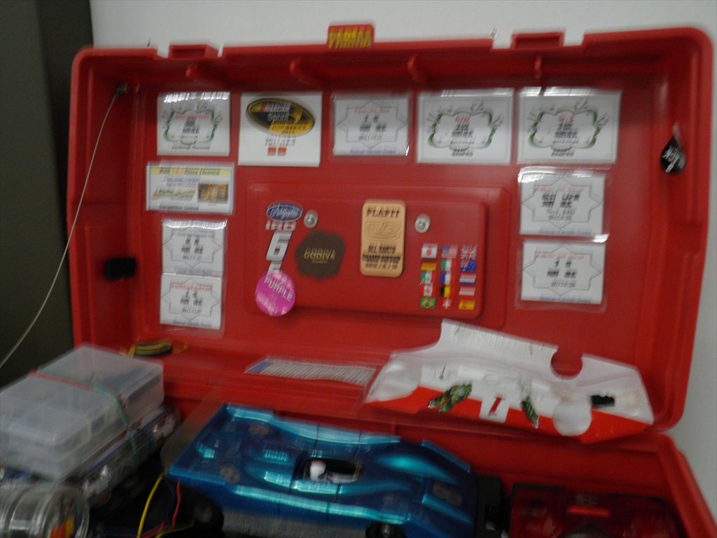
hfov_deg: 54.0
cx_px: 358
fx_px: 704
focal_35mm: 34
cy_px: 269
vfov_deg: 41.8
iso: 200
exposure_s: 1/25
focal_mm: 6.1
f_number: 3.5
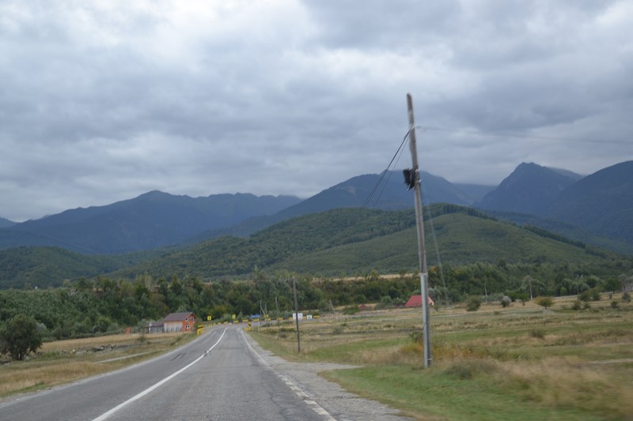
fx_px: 897
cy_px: 210
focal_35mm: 51
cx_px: 316
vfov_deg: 26.5
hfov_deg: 38.9
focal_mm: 34
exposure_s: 1/125
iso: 160
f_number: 5.6
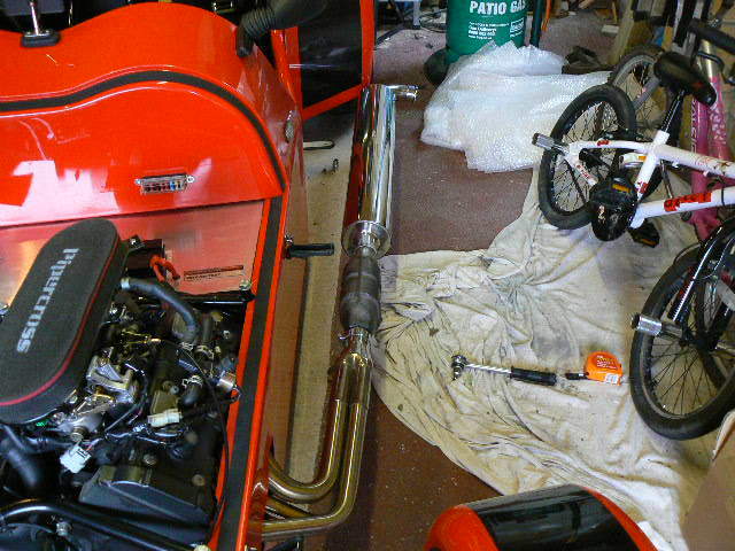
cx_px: 368
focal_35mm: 36
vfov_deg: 39.7
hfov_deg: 51.4
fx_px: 764
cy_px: 276
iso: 200
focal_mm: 6
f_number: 2.8
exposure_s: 1/13
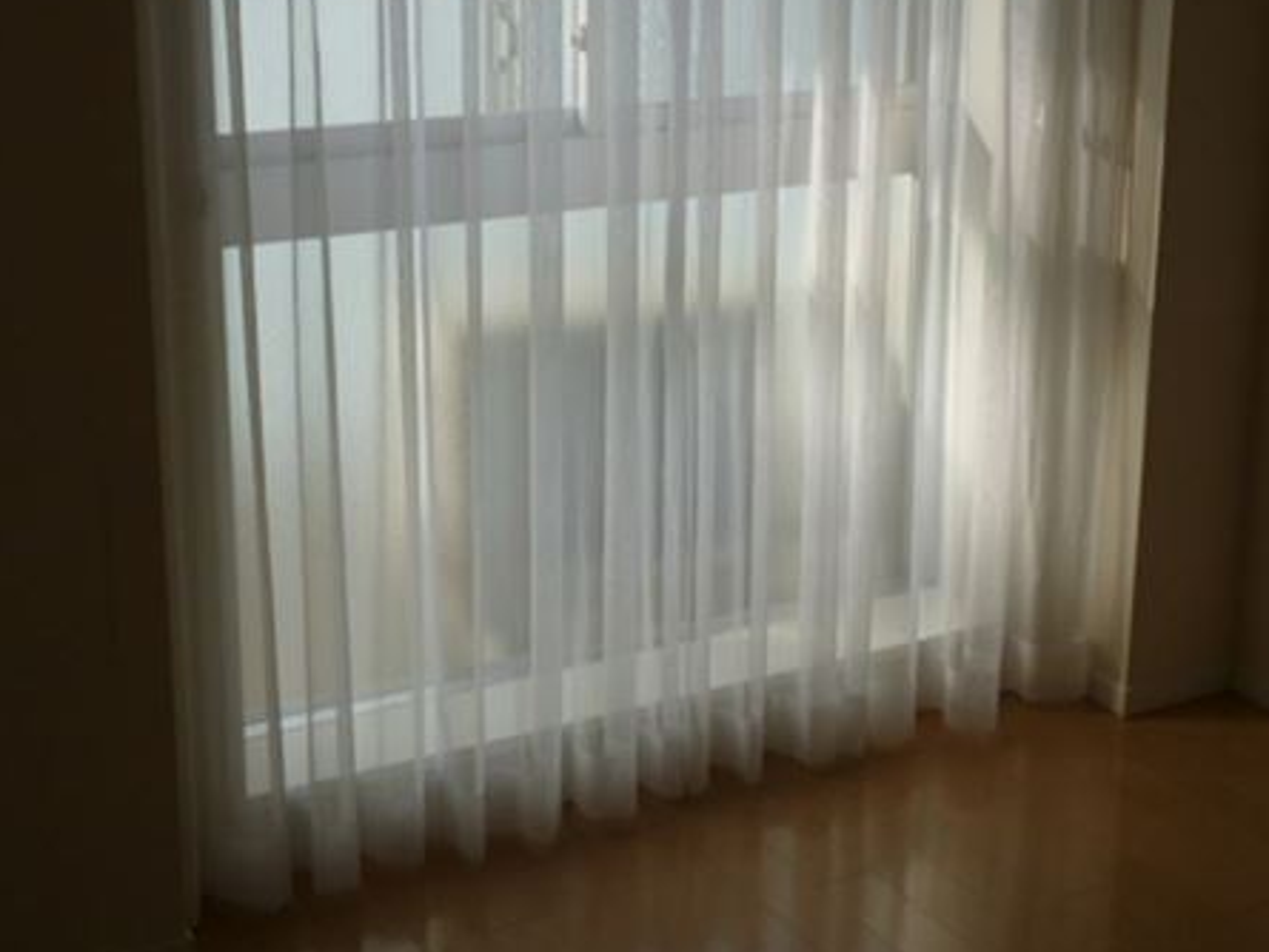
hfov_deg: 32.7
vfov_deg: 24.7
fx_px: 2163
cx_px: 676
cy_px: 325
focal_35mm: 59
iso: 100
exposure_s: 1/320
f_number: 3.7
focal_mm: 7.3
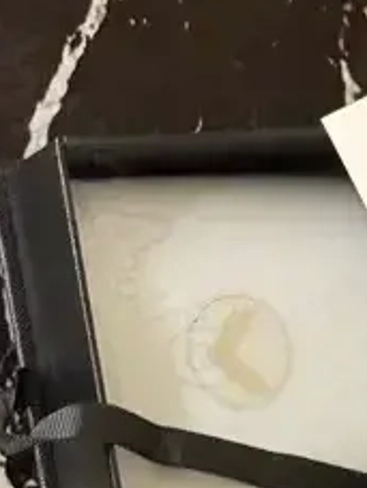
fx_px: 2974
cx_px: 605
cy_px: 856
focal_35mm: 211
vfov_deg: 9.0
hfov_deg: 6.9
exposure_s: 1/28
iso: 800
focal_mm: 6.76
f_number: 1.78
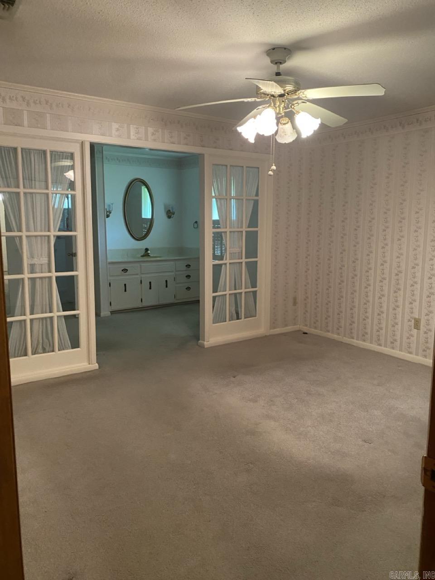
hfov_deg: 53.1
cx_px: 218
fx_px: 436
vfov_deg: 67.3
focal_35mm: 26
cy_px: 290
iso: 320
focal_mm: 4.25
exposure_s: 1/60
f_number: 1.8
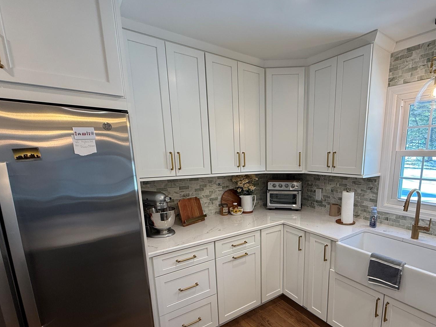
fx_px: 239
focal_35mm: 19
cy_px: 202
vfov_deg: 67.8
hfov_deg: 83.0
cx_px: 274
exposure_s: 1/120
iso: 125
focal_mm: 2.22
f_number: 2.2
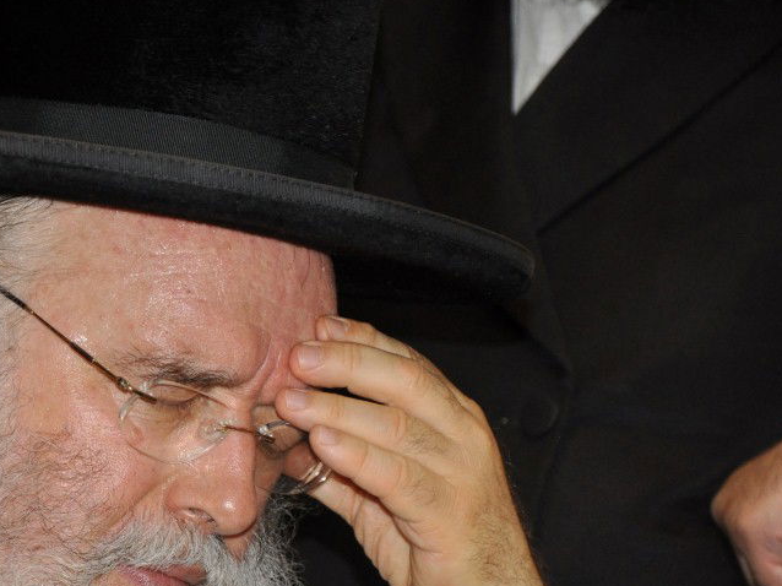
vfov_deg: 7.6
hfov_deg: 10.1
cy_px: 456
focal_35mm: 196
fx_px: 4423
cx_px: 92
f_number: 5.3
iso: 800
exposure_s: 1/60
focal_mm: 75
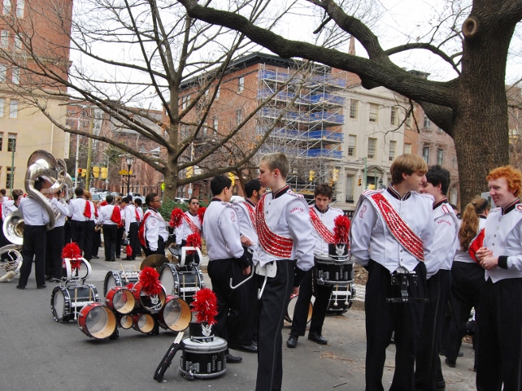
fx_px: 543
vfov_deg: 39.6
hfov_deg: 51.3
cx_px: 234
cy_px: 211
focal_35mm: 36
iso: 200
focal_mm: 20
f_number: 8
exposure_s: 1/250
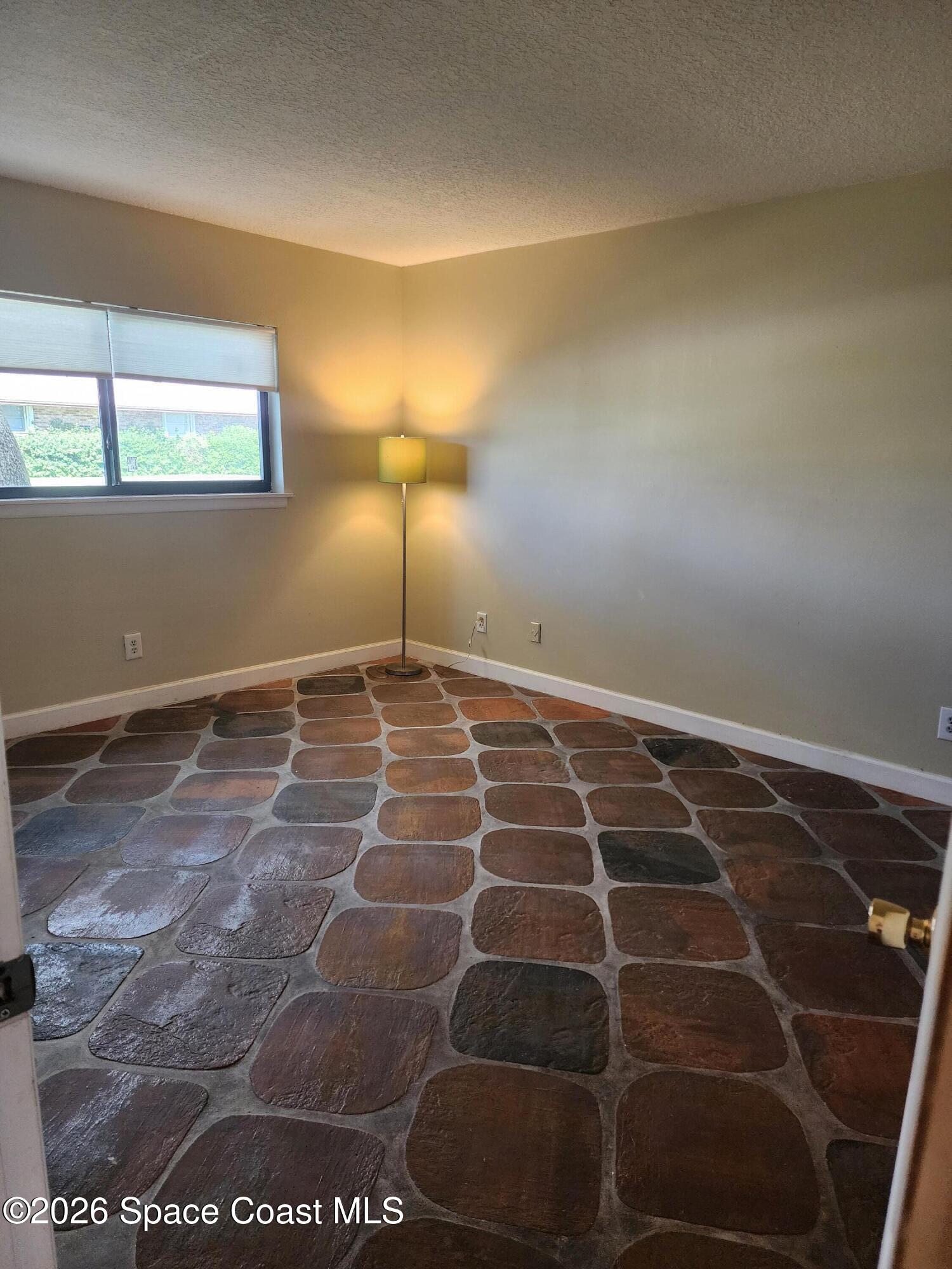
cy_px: 634
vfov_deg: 73.9
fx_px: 843
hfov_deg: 58.9
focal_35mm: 23
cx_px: 476
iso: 250
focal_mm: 6.4
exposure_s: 1/120
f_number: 1.8
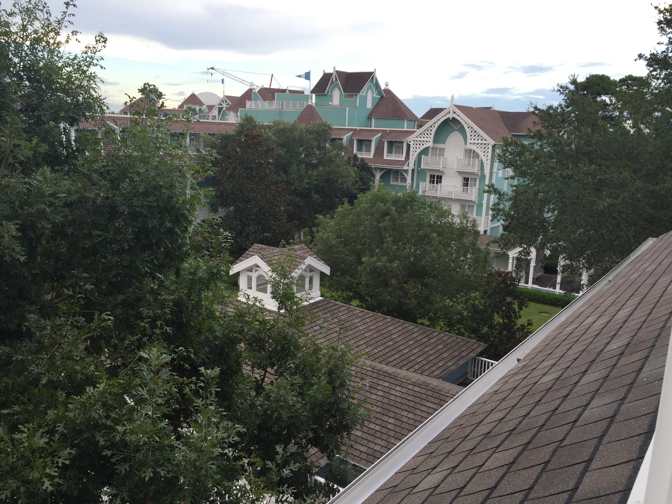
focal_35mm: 29
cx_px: 336
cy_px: 252
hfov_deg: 61.7
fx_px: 563
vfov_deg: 48.2
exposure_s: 1/120
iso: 32
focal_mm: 4.15
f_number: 2.2
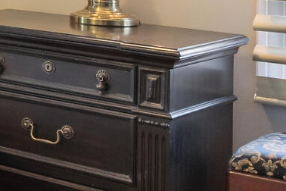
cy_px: -88
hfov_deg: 13.0
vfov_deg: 11.8
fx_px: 882
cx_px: -434
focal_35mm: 111
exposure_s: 1/10
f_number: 8
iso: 200
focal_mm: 14
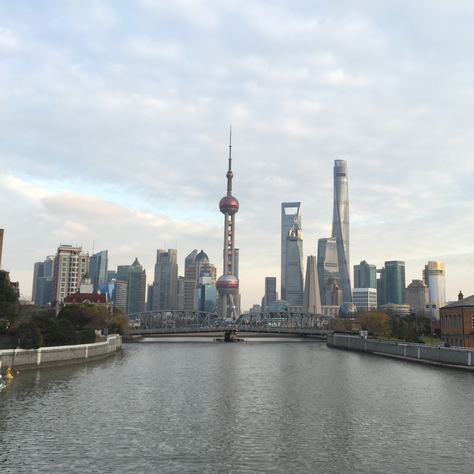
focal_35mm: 35
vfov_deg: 47.2
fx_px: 542
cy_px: 243
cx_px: 276
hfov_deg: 47.0
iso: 32
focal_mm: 4.15
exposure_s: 1/241
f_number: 2.2
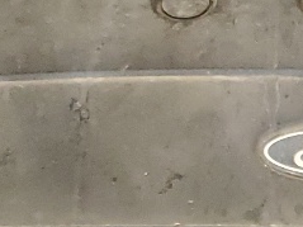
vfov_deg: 8.4
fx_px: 1522
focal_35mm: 174
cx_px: 474
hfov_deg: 10.9
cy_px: 266
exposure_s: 1/30
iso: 319
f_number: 1.5
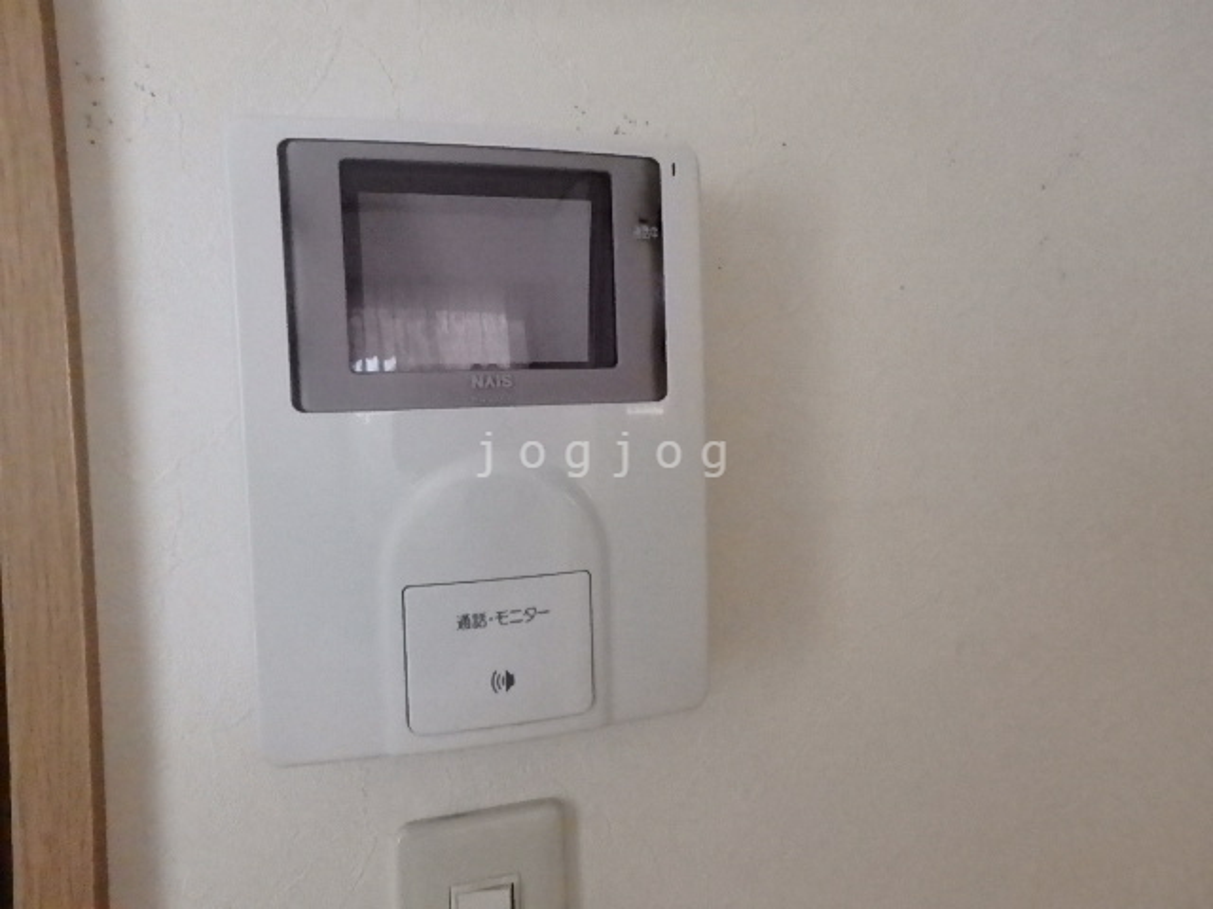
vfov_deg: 63.4
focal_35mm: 21
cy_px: 454
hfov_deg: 79.0
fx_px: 736
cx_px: 606
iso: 2500
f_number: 3.5
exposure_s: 1/500
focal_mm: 3.7
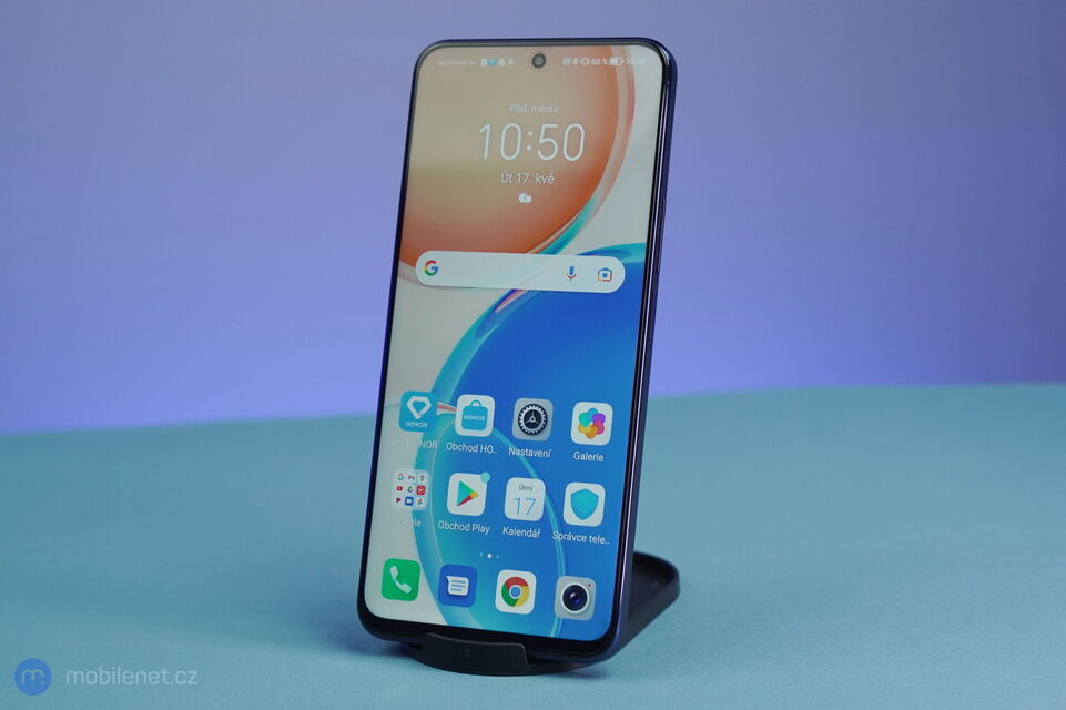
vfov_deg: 28.1
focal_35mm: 48
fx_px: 1421
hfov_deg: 41.1
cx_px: 533
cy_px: 355
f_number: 6.3
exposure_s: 1/160
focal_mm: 48
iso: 800
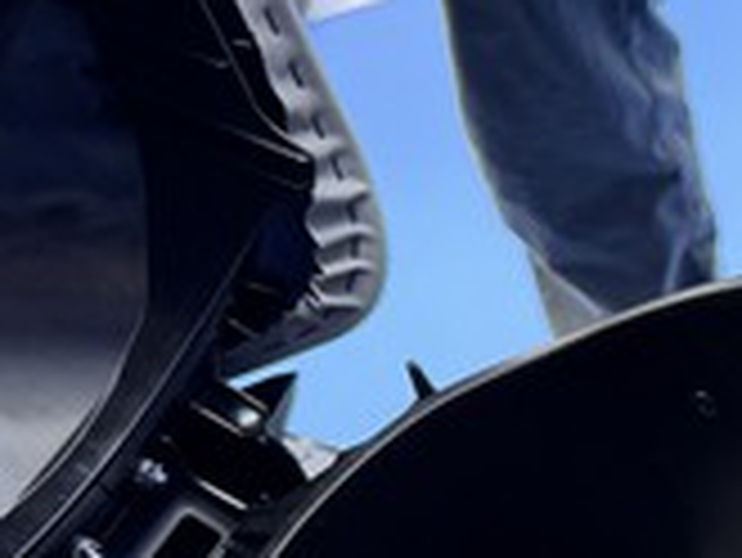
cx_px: 1196
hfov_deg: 17.7
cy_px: 677
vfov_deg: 14.9
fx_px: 2059
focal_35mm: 96
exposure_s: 1/121
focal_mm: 6.76
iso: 80
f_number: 1.78
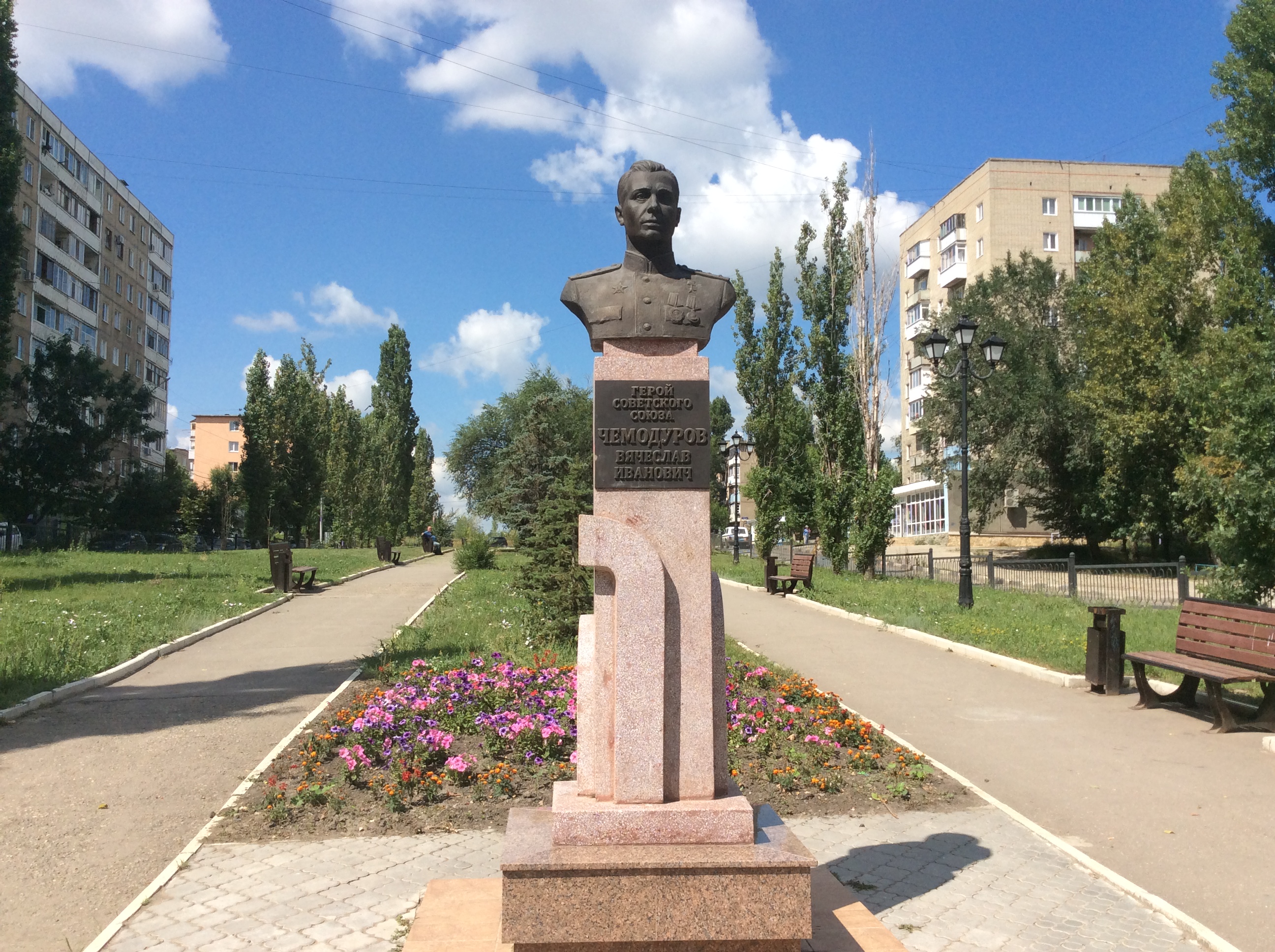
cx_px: 638
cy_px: 476
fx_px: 1177
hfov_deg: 56.9
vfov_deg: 44.1
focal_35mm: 32
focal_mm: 3.3
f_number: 2.4
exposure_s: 1/1634
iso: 32
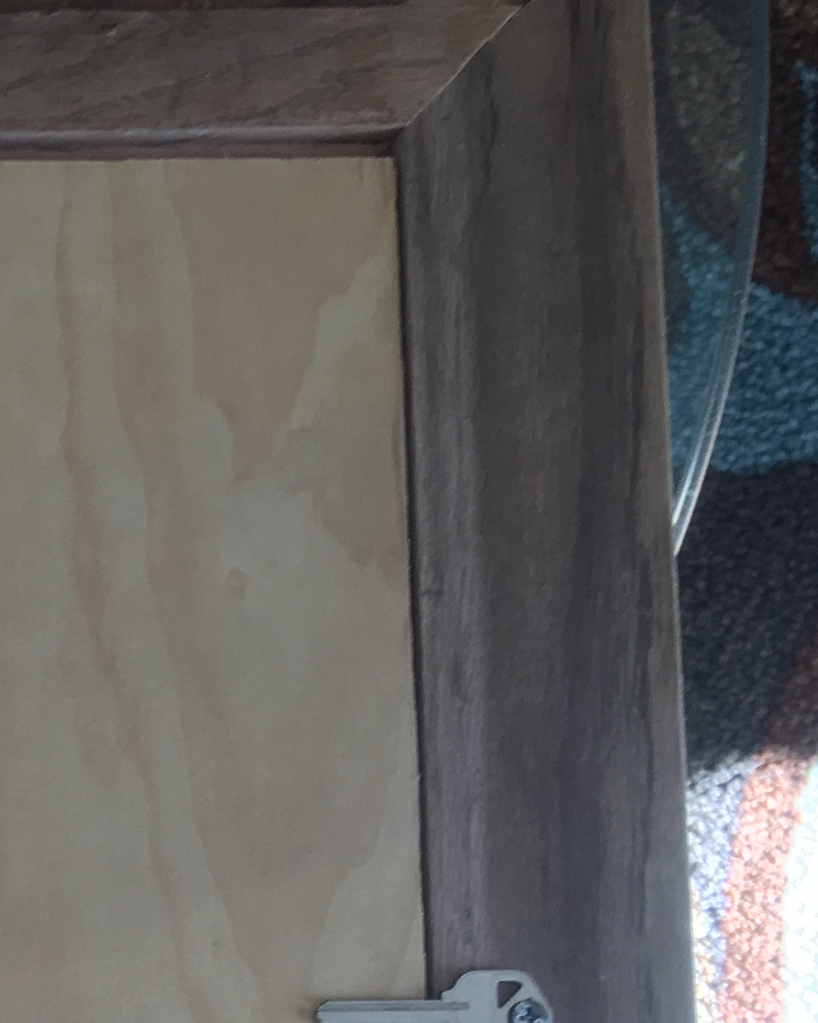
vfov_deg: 20.3
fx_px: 2754
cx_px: -722
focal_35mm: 91
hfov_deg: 14.5
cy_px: 1037
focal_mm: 4.15
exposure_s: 1/40
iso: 25
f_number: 2.2
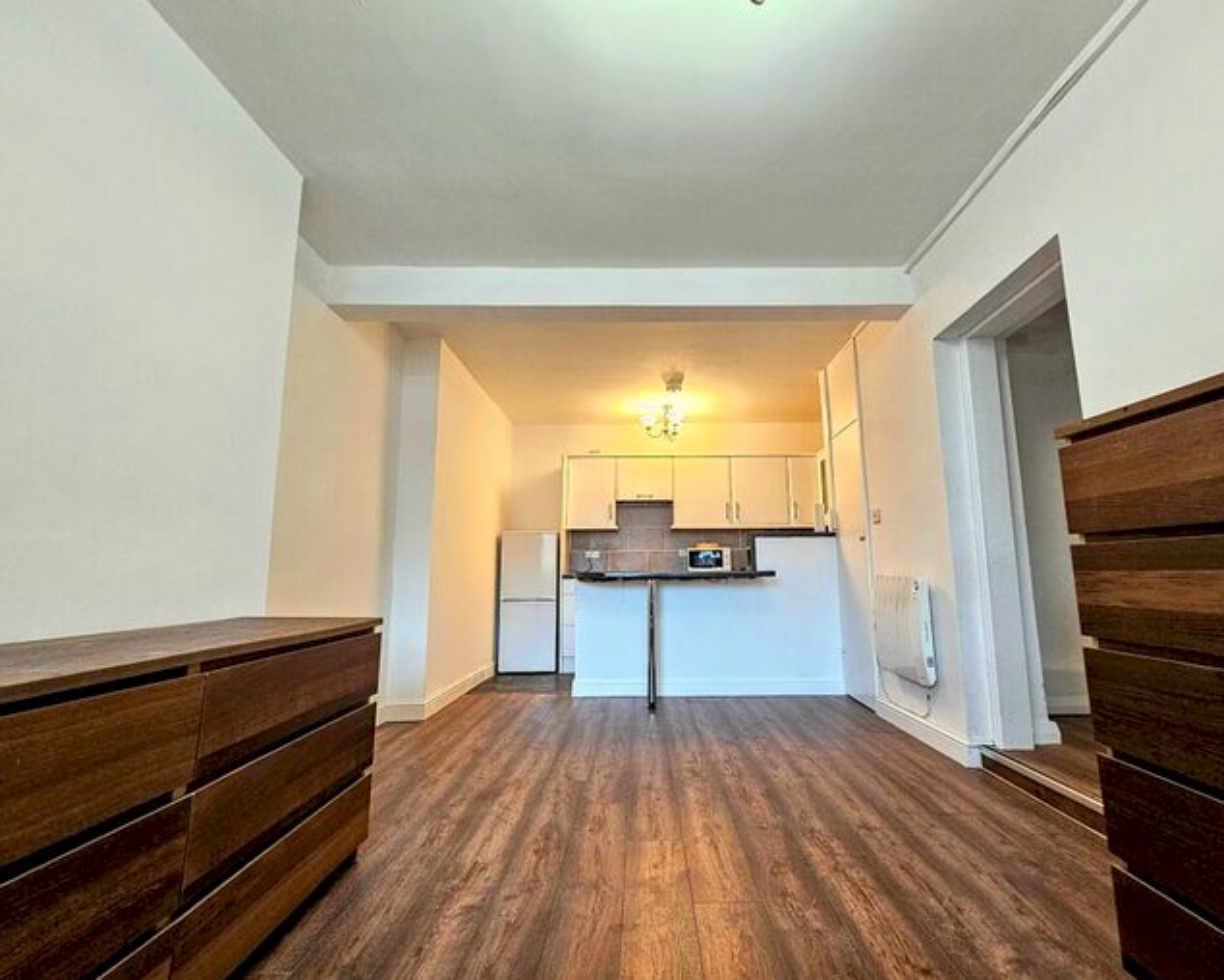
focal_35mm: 14
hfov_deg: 100.6
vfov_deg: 88.0
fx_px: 507
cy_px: 489
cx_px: 641
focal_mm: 2.2
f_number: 2.2
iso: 400
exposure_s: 1/33
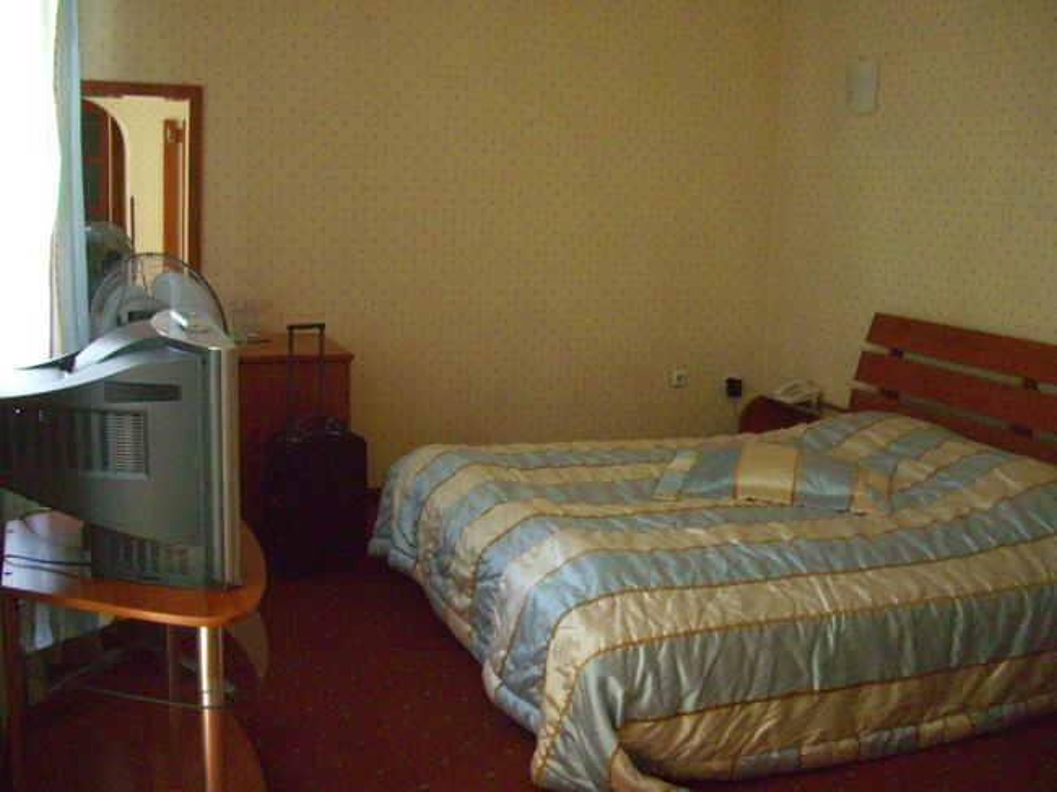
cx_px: 528
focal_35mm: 38
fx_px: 1160
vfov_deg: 37.7
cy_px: 396
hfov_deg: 49.0
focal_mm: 7.9
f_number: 2.8
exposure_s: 1/50
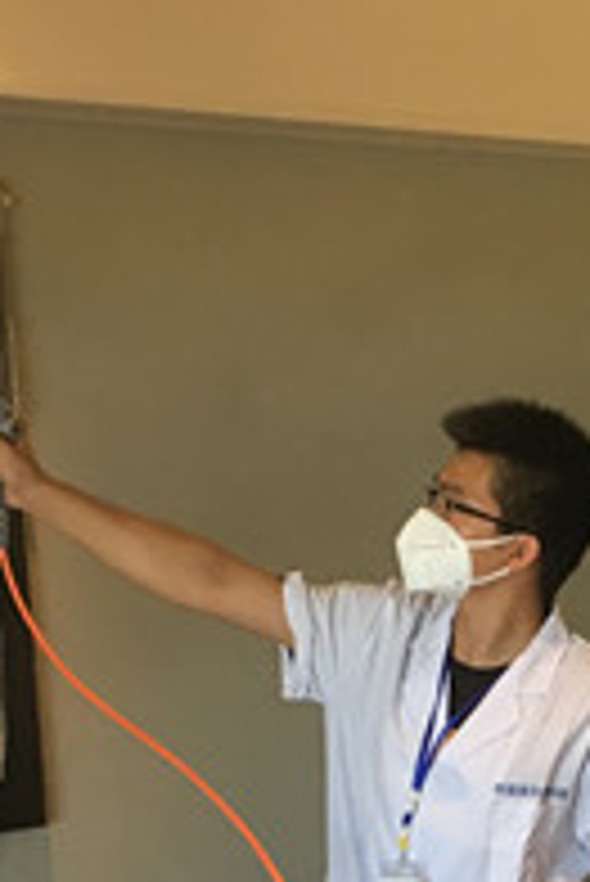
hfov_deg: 11.1
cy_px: 837
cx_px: 581
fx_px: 3018
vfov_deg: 16.4
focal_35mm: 123
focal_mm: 4.15
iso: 80
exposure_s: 1/33
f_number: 2.2
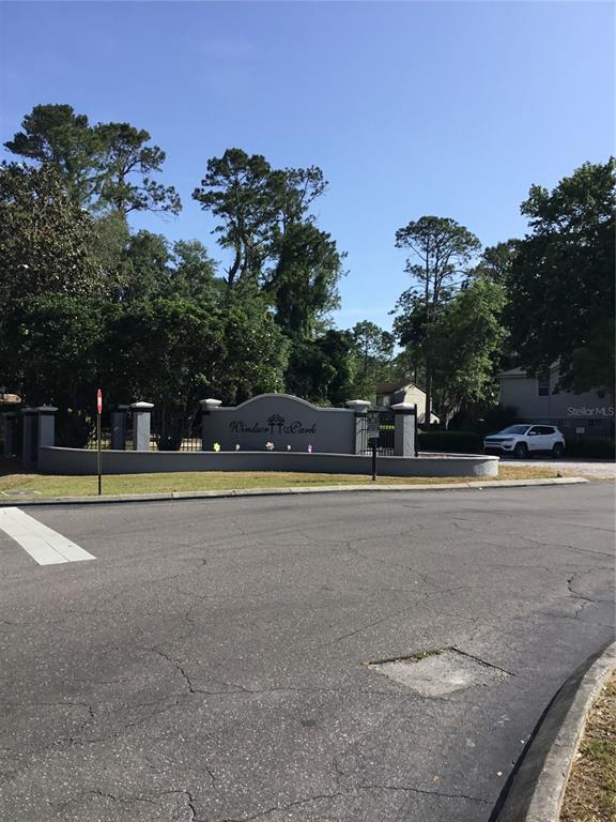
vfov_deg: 58.4
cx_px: 308
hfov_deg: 45.4
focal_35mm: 31
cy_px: 411
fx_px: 736
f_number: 2.4
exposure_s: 1/1404
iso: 25
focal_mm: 3.3
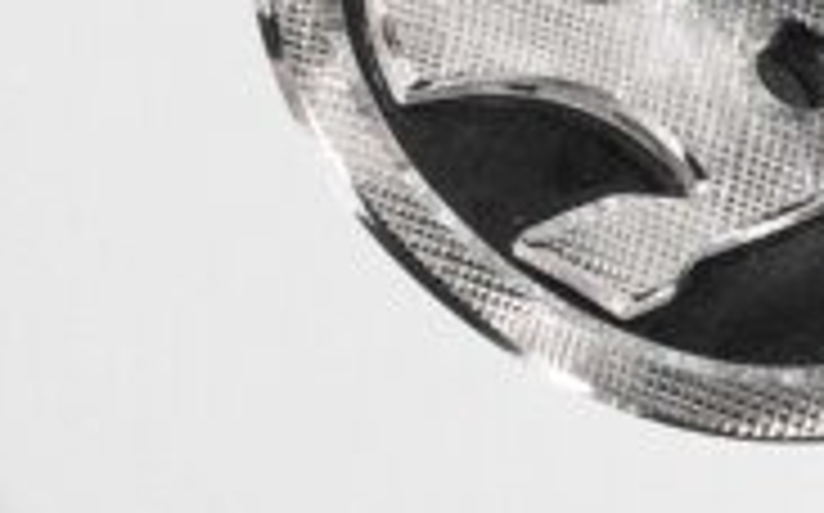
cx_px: 819
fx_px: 6731
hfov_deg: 7.0
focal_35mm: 300
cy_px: 274
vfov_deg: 4.4
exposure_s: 1/6
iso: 400
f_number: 13
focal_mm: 70
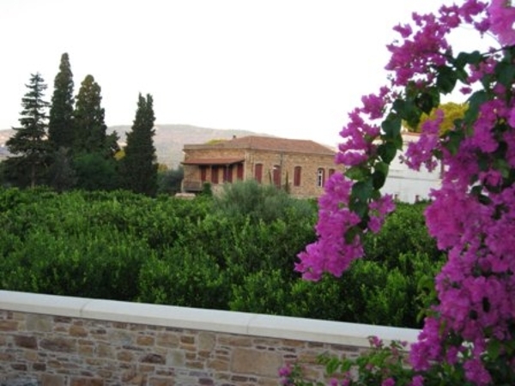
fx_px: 1116
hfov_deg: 26.0
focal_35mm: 75
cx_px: 258
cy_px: 193
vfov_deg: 19.6
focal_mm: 15.7
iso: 200
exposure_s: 1/256
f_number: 3.9
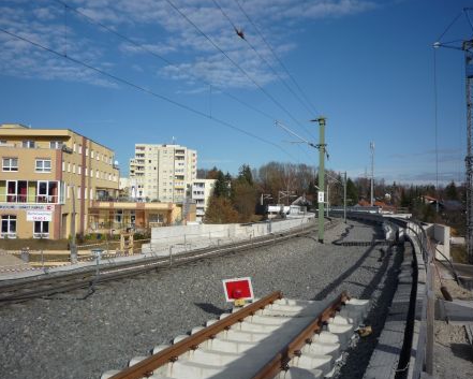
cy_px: 192
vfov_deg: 43.4
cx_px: 238
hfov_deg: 52.8
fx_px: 476
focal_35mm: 34
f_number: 5.6
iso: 100
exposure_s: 1/640
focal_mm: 5.2
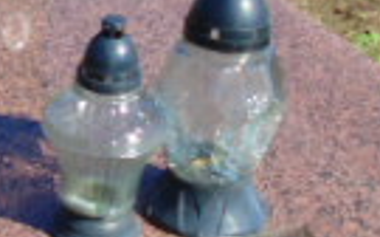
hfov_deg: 16.5
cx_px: 99
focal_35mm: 126
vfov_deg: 10.3
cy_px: 34
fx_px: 1303
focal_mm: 4.4
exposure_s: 1/500
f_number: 3.4
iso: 80
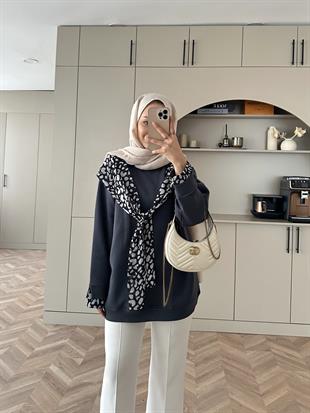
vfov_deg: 71.6
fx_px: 286
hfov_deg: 56.8
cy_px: 206
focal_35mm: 24
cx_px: 155
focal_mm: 6.86
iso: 400
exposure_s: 1/60
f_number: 1.78
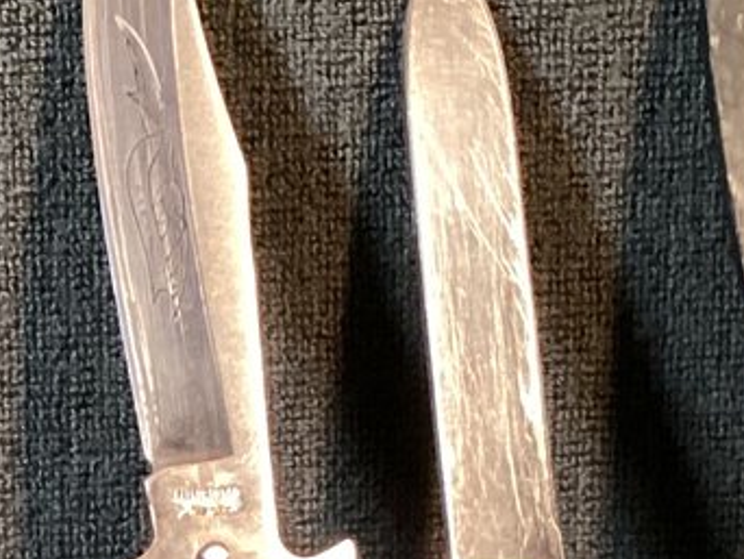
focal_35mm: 137
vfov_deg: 10.5
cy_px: 775
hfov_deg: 14.3
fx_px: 2947
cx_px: 90
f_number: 2.4
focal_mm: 3.3
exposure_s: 1/40
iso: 400
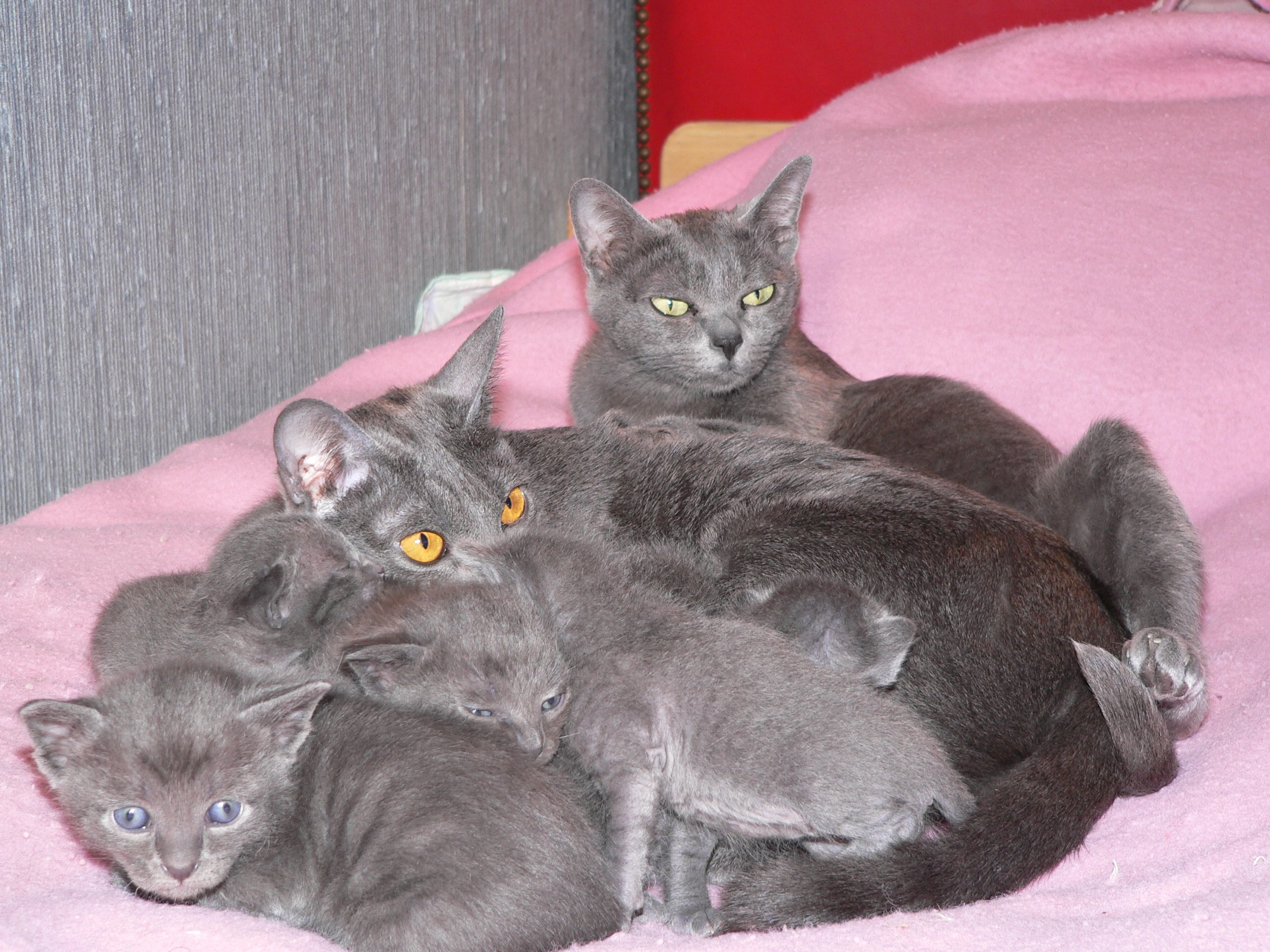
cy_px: 476
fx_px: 2385
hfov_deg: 29.8
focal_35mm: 65
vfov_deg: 22.6
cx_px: 635
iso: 100
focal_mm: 10.7
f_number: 2.8
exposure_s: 1/80
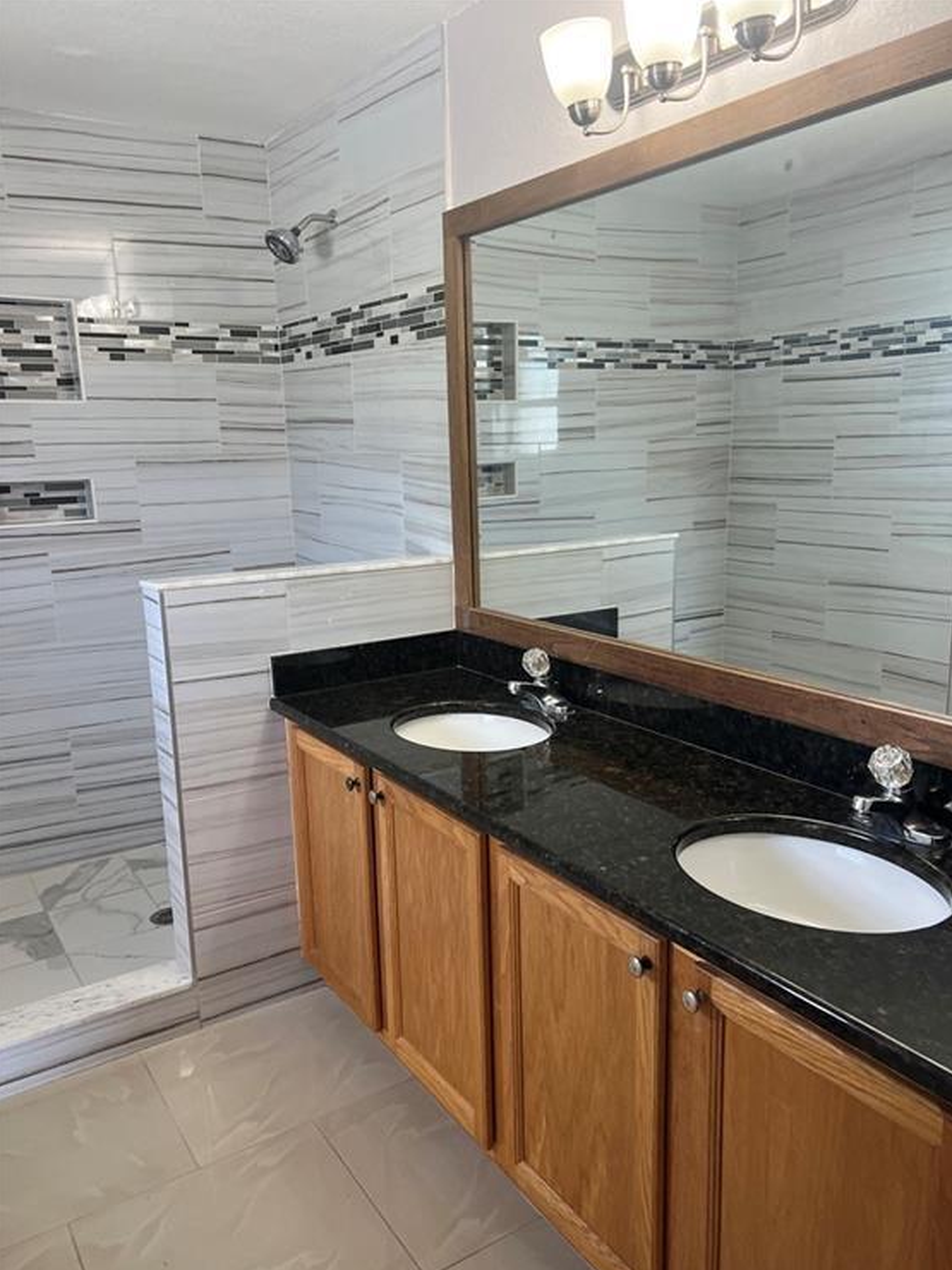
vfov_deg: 65.3
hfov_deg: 51.3
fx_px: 990
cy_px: 656
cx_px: 491
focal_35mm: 27
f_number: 1.5
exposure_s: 1/120
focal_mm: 5.7
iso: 125
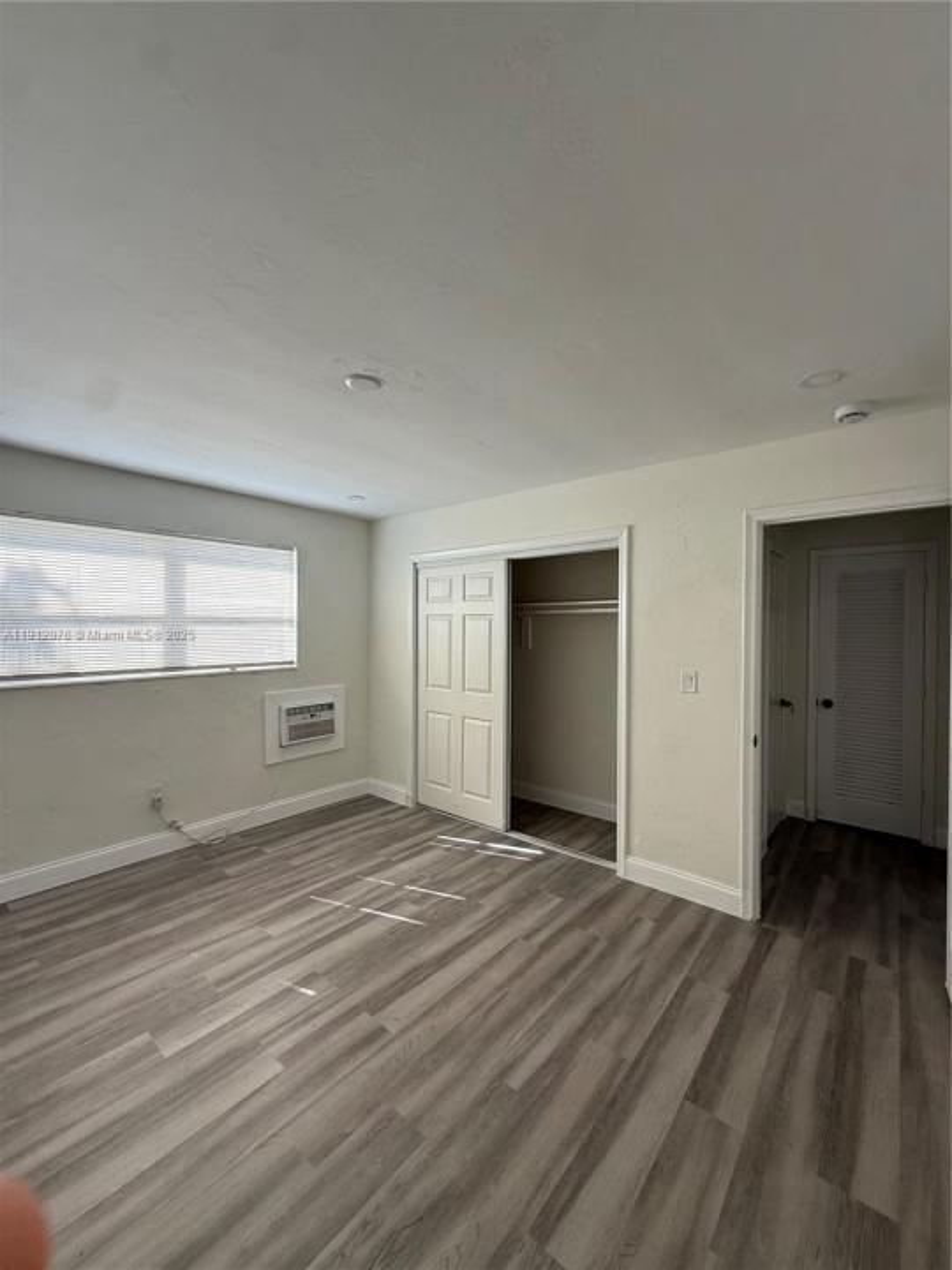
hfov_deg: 85.7
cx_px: 476
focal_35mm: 14
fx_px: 513
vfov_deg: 102.1
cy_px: 635
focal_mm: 2.22
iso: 40
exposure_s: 1/107
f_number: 2.2
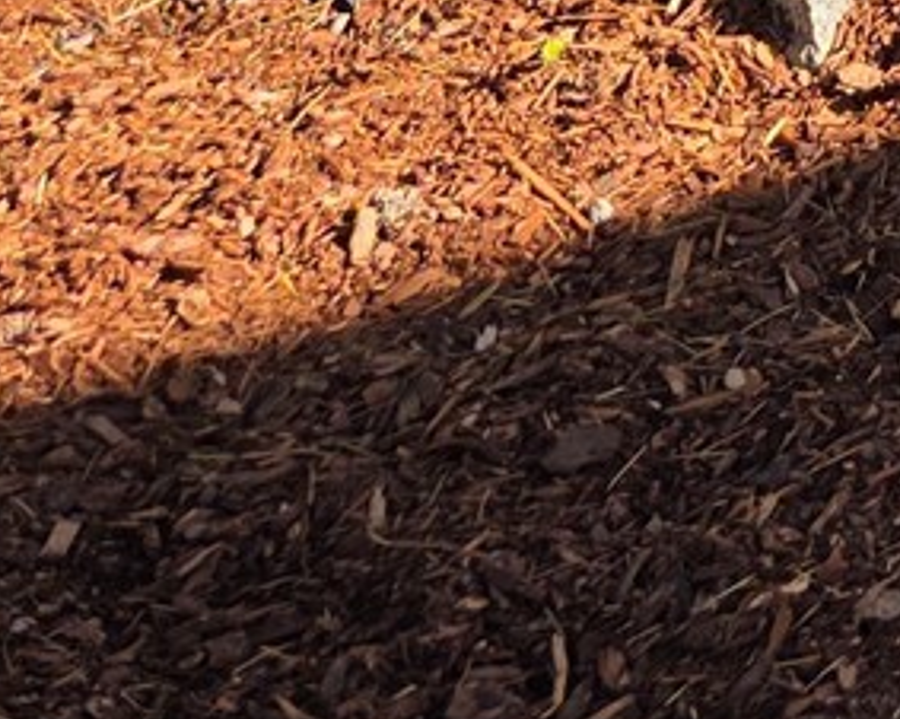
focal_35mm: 127
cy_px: -1148
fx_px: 3381
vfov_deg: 10.2
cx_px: 2280
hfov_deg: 11.8
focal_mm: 6.3
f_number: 1.7
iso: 80
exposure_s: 1/1461
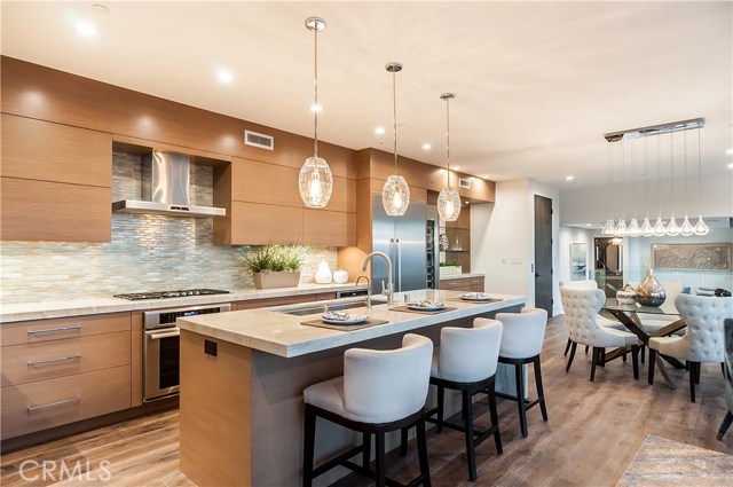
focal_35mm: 20
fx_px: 397
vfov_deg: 63.1
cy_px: 244
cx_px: 366
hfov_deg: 85.5
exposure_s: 1/4
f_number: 9
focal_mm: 13
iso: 200
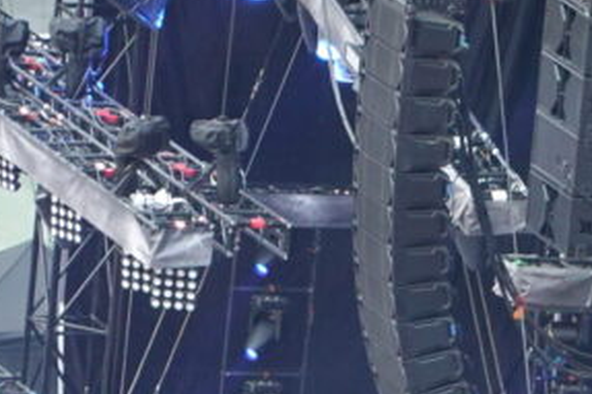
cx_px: 478
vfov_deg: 2.0
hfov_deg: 3.0
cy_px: 366
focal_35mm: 689
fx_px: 11323
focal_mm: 72
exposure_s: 1/40
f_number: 4.5
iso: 800
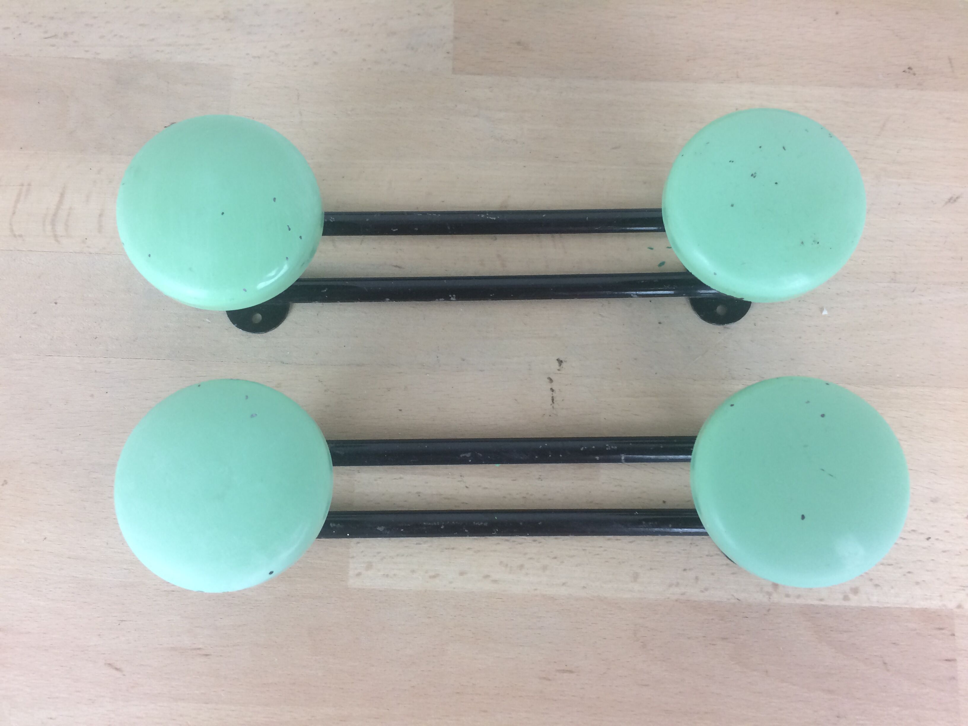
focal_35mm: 29
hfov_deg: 61.7
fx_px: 811
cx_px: 484
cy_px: 363
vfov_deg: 48.2
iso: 40
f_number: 2.2
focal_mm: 4.15
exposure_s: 1/33
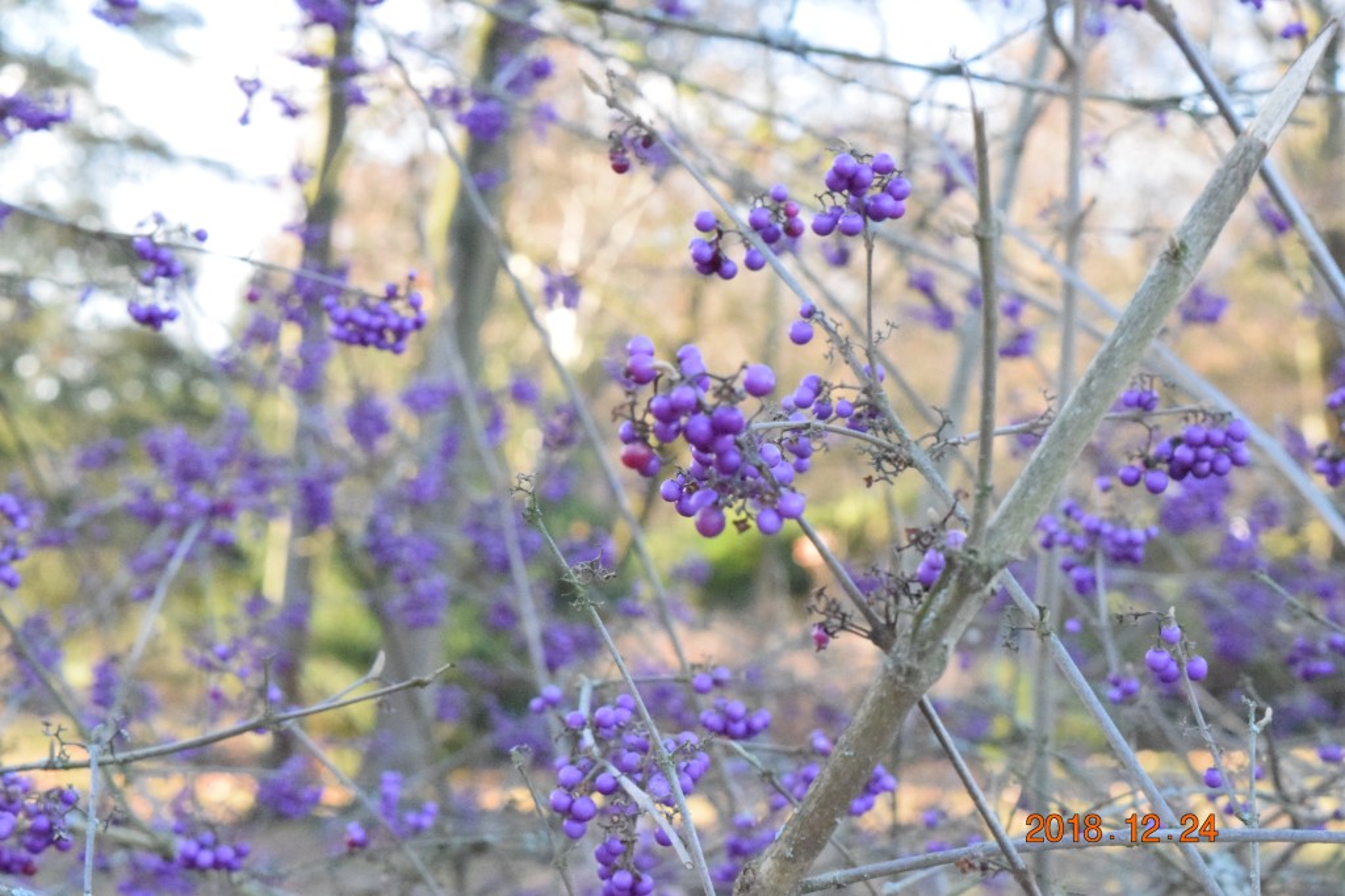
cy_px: 448
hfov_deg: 24.6
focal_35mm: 82
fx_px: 3081
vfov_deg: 16.5
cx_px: 672
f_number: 11
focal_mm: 55
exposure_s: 1/500
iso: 12800
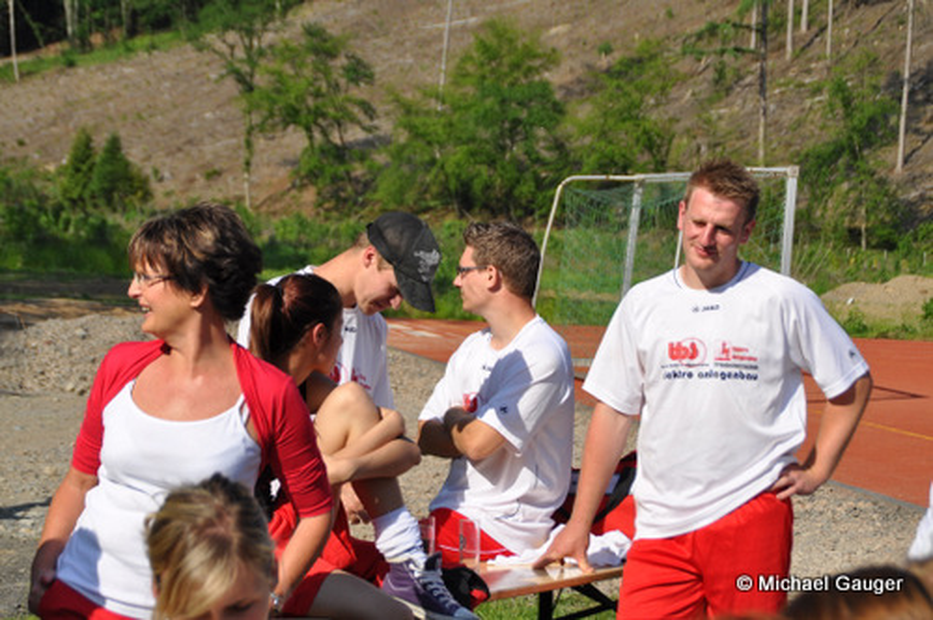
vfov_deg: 13.4
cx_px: 466
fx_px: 2640
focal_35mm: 102
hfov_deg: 20.0
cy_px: 310
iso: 200
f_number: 8
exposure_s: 1/1000
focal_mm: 68
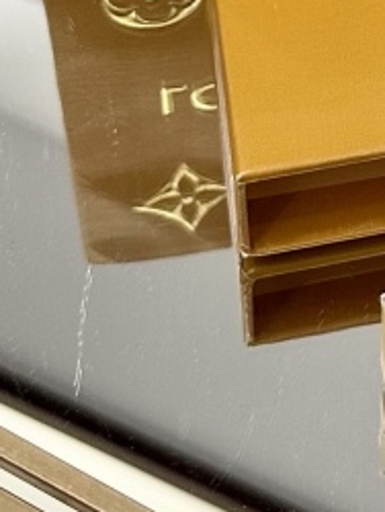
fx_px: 2043
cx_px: 752
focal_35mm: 138
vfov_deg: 13.3
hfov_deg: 10.0
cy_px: -322
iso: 160
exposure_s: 1/100
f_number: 1.78
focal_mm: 6.86
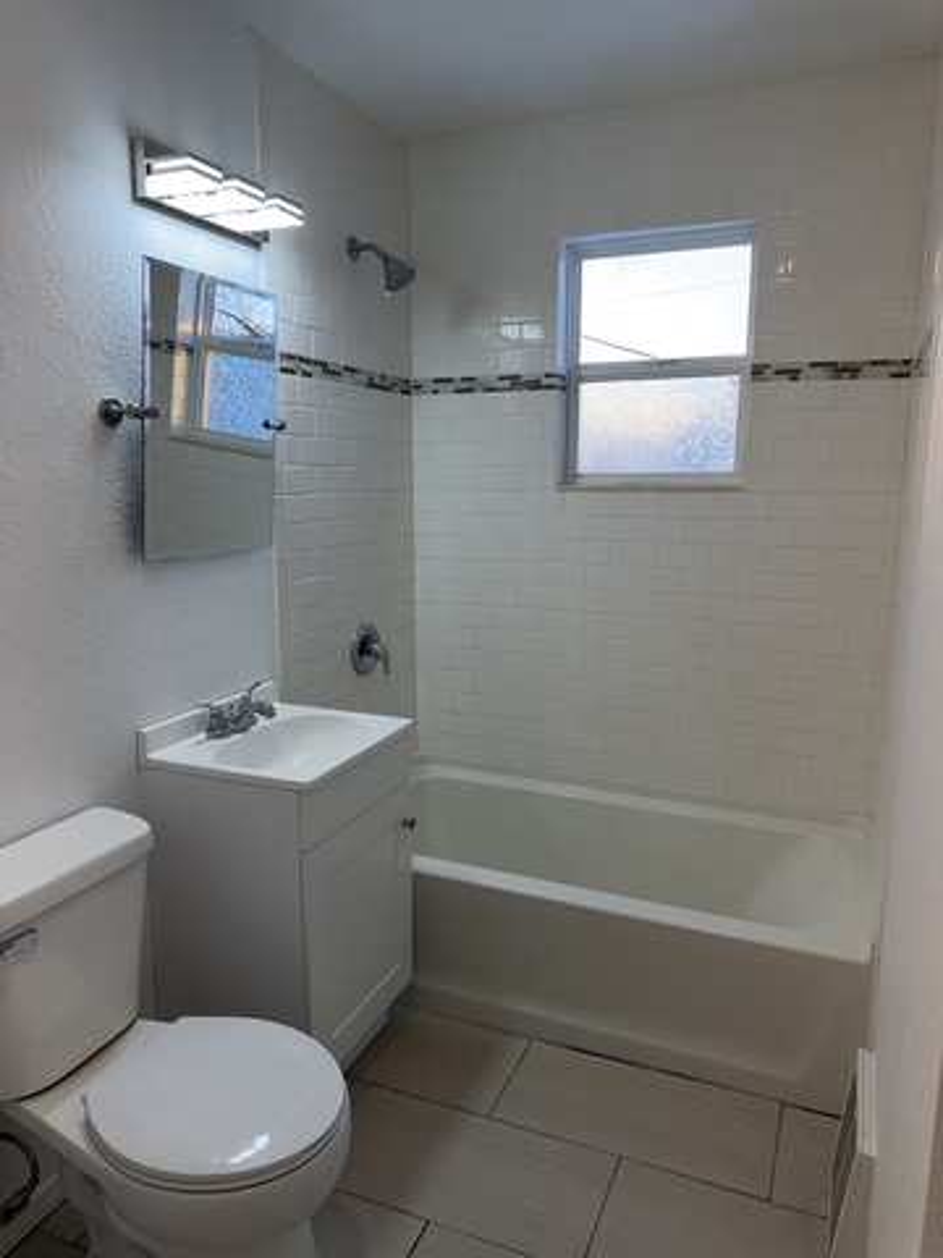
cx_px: 472
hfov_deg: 56.8
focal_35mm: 24
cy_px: 629
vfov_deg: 71.6
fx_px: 872
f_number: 1.78
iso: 80
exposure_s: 1/176
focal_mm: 6.76
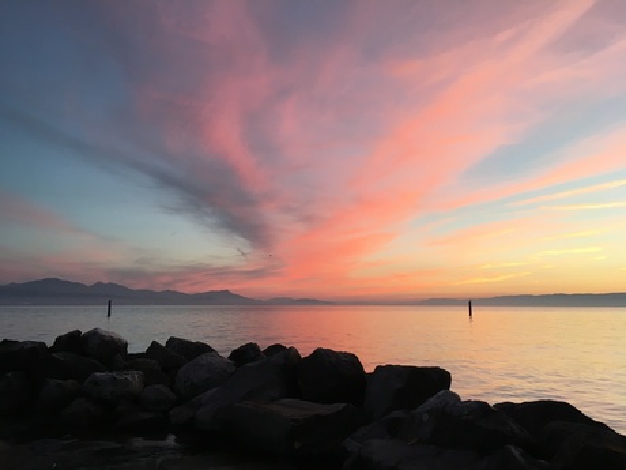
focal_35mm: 29
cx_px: 313
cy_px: 235
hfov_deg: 61.7
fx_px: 524
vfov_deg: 48.2
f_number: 2.2
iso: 25
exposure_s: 1/33
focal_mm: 4.15
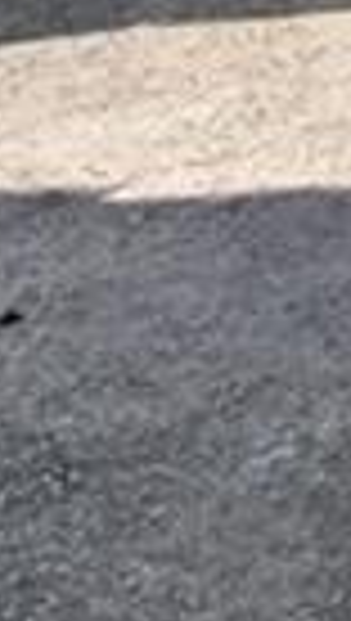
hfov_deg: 7.7
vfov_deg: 13.2
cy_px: -848
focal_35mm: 124
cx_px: 1260
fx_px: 2044
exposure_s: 1/160
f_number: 16
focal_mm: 16
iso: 200
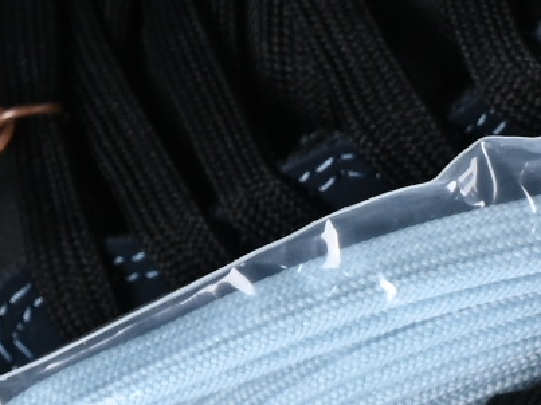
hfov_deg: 4.0
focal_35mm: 498
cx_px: 733
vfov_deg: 3.0
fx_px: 7781
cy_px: 494
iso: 160
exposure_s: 1/50
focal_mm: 50
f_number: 6.3
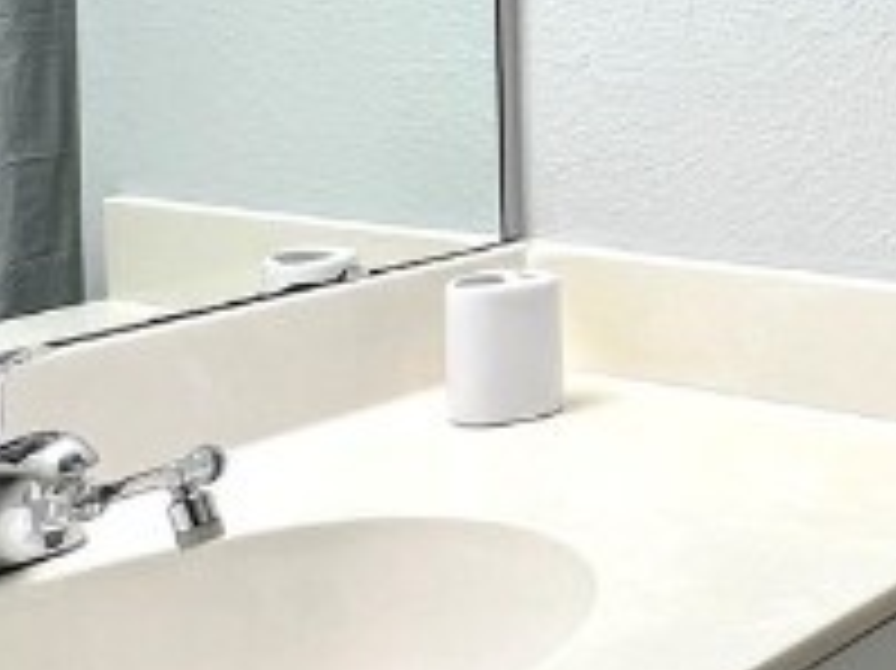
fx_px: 1733
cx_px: 1004
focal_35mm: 67
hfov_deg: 26.5
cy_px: -31
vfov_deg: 21.0
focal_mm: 1.57
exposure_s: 1/120
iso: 50
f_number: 1.8
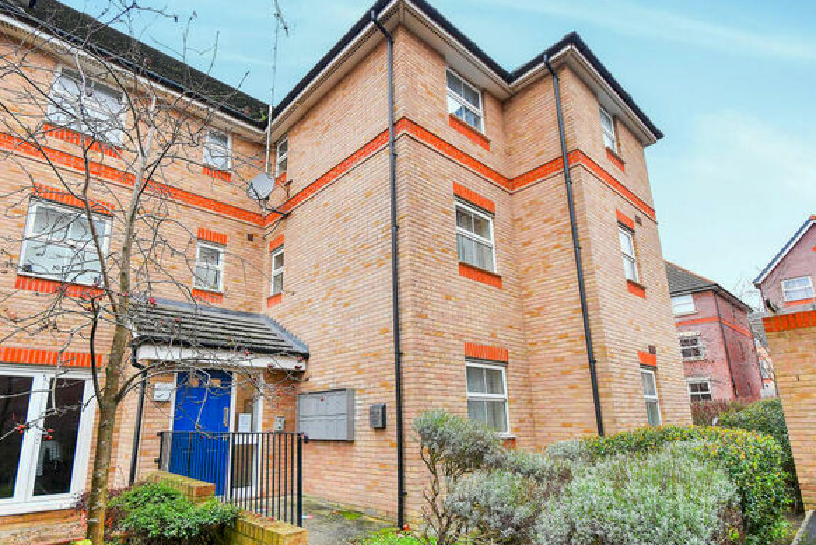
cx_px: 374
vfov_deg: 67.1
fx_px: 408
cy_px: 312
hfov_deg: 89.8
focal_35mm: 18
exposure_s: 1/400
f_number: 7.1
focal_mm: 10
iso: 2000
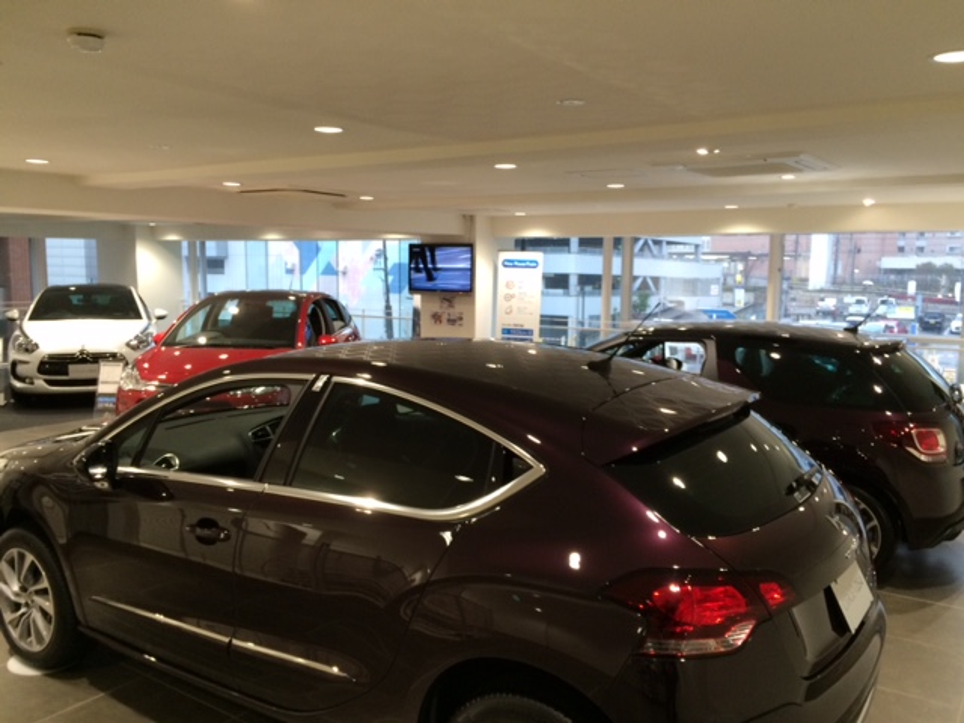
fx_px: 808
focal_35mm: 29
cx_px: 482
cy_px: 362
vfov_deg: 48.2
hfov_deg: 61.7
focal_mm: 4.15
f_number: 2.2
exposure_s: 1/30
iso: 64
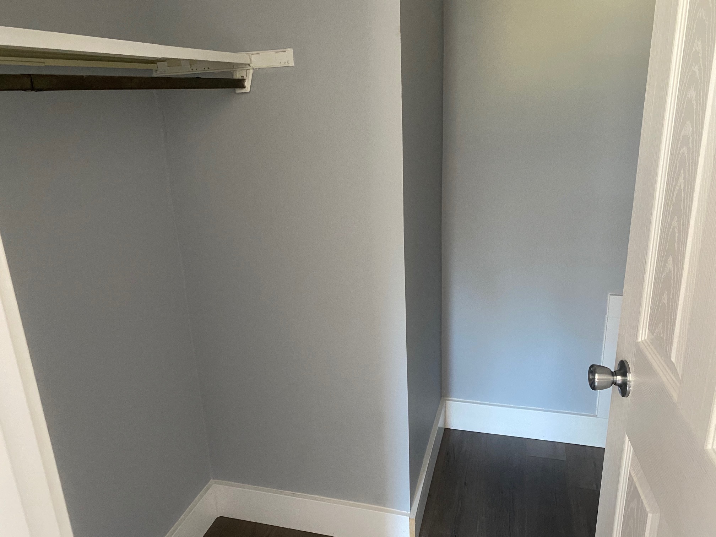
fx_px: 538
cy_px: 268
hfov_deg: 67.3
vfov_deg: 53.1
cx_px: 358
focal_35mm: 26
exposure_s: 1/40
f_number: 1.8
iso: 400
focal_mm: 4.25
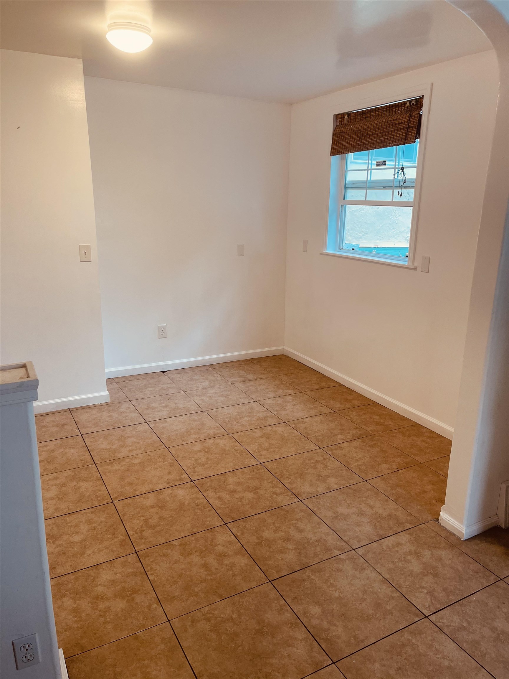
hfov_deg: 53.1
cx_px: 254
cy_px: 340
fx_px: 510
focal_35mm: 26
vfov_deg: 67.3
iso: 80
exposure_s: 1/60
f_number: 1.6
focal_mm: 5.1
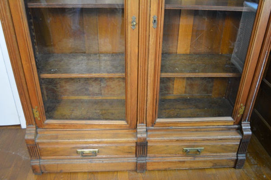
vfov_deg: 43.6
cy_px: 90
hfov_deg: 62.0
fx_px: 226
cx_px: 136
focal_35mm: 30
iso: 2000
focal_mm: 20
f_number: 3.8
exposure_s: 1/30
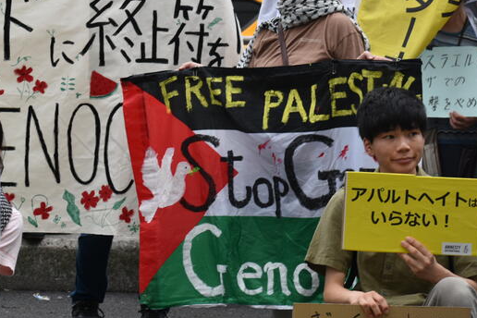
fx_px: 2822
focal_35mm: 213
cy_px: 136
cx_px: 193
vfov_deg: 6.4
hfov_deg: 9.7
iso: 400
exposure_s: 1/100
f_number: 5
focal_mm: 82
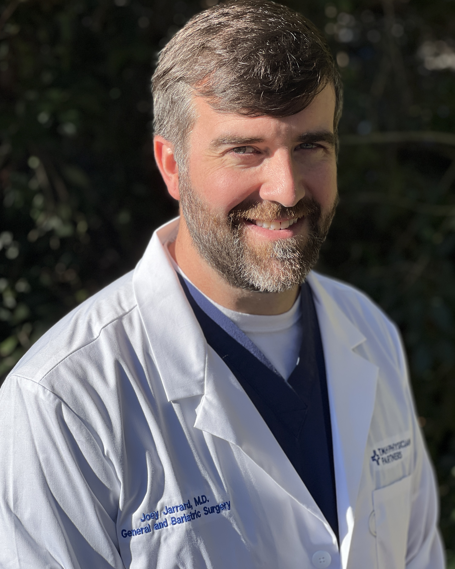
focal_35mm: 81
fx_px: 1363
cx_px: 227
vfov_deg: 23.6
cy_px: 264
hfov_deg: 18.9
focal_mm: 9
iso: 32
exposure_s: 1/490
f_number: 2.8
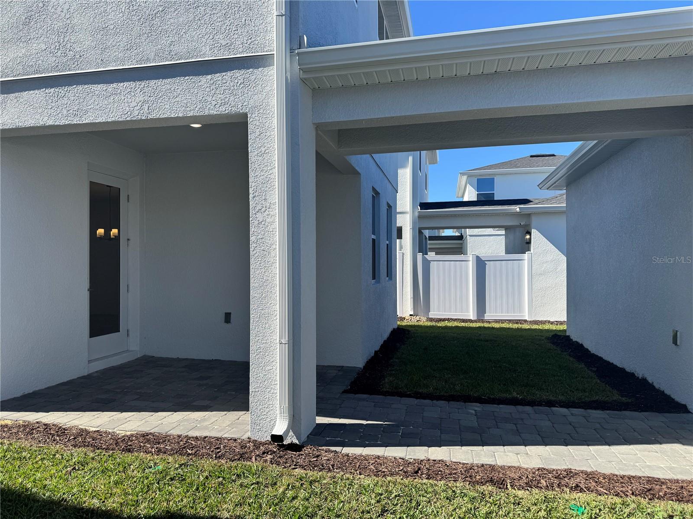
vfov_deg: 56.8
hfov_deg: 71.6
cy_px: 260
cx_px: 346
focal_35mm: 24
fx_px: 480
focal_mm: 6.76
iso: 80
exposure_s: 1/2710
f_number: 1.78
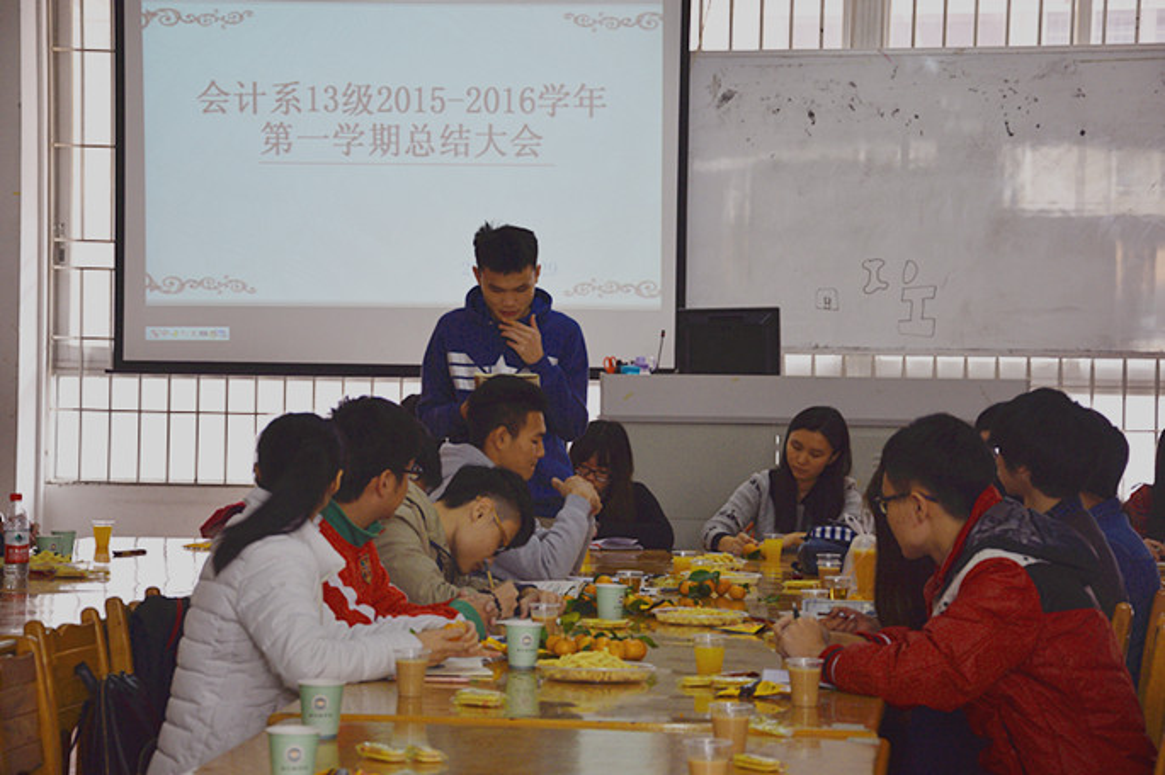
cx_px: 582
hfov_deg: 20.6
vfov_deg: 13.8
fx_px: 3202
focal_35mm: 99
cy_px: 388
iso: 400
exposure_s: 1/80
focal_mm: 66
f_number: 5.3
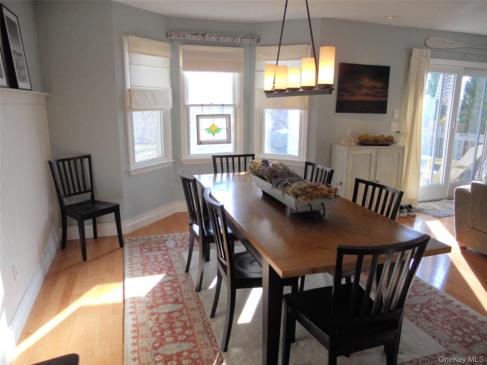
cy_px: 182
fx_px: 380
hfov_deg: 65.3
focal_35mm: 27
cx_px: 244
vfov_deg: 51.4
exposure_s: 1/30
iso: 125
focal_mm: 4.9
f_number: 3.2
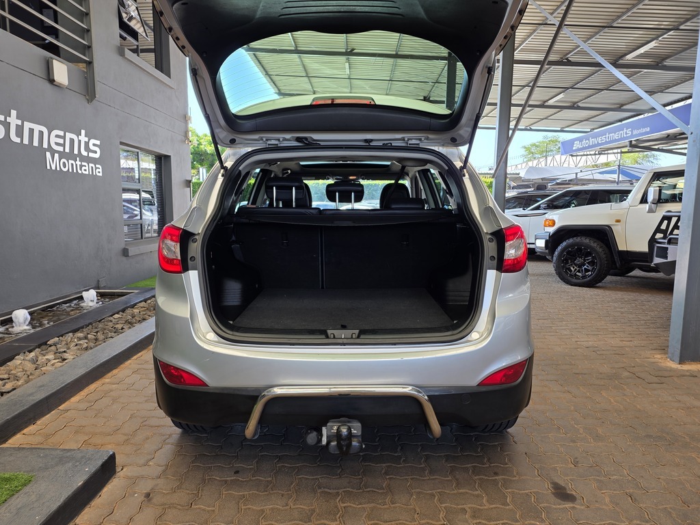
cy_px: 262
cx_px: 350
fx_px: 465
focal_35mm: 23
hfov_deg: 73.9
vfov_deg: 58.9
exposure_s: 1/55.5
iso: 12
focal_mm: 6.25
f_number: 1.7
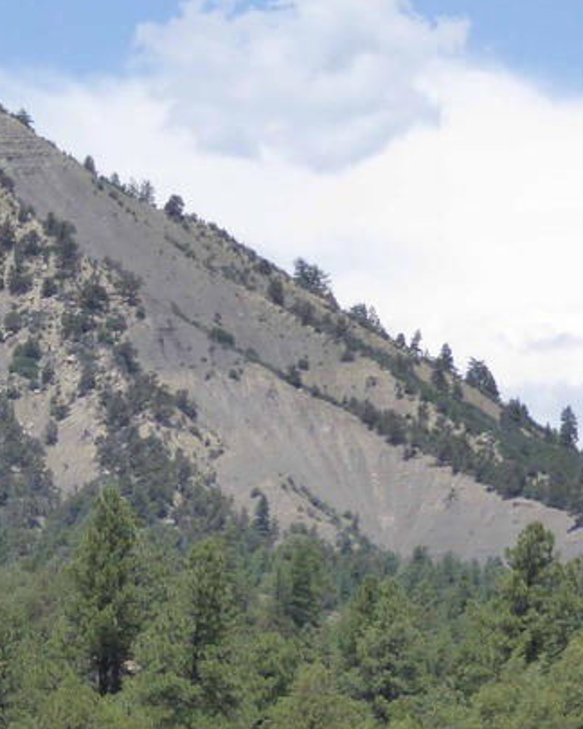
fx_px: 6816
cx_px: -232
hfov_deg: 4.9
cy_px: 448
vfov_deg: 6.1
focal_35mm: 316
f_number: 5
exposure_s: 1/500
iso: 160
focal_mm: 17.5
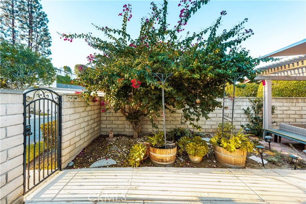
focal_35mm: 14
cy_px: 102
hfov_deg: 104.3
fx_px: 119
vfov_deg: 81.1
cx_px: 153
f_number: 8
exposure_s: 1/40
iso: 100
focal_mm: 14
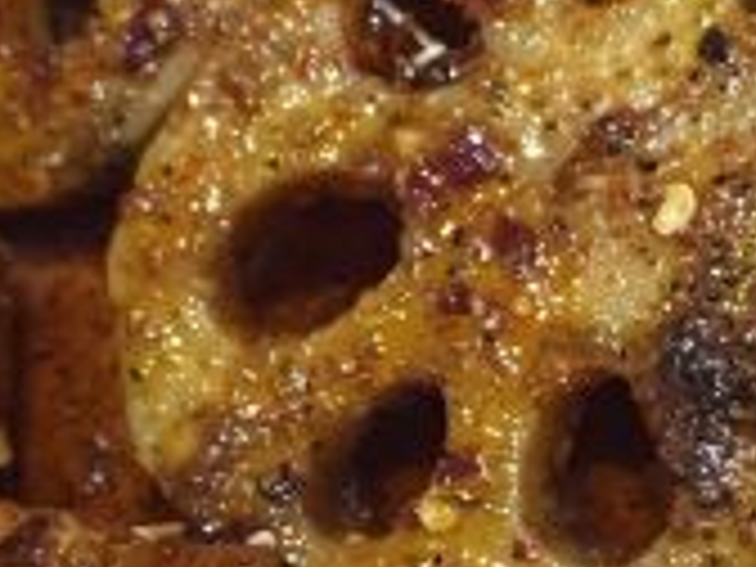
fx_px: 2643
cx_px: 369
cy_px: 470
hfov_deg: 16.3
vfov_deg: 12.2
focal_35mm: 121
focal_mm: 4.15
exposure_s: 1/20
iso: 250
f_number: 2.2
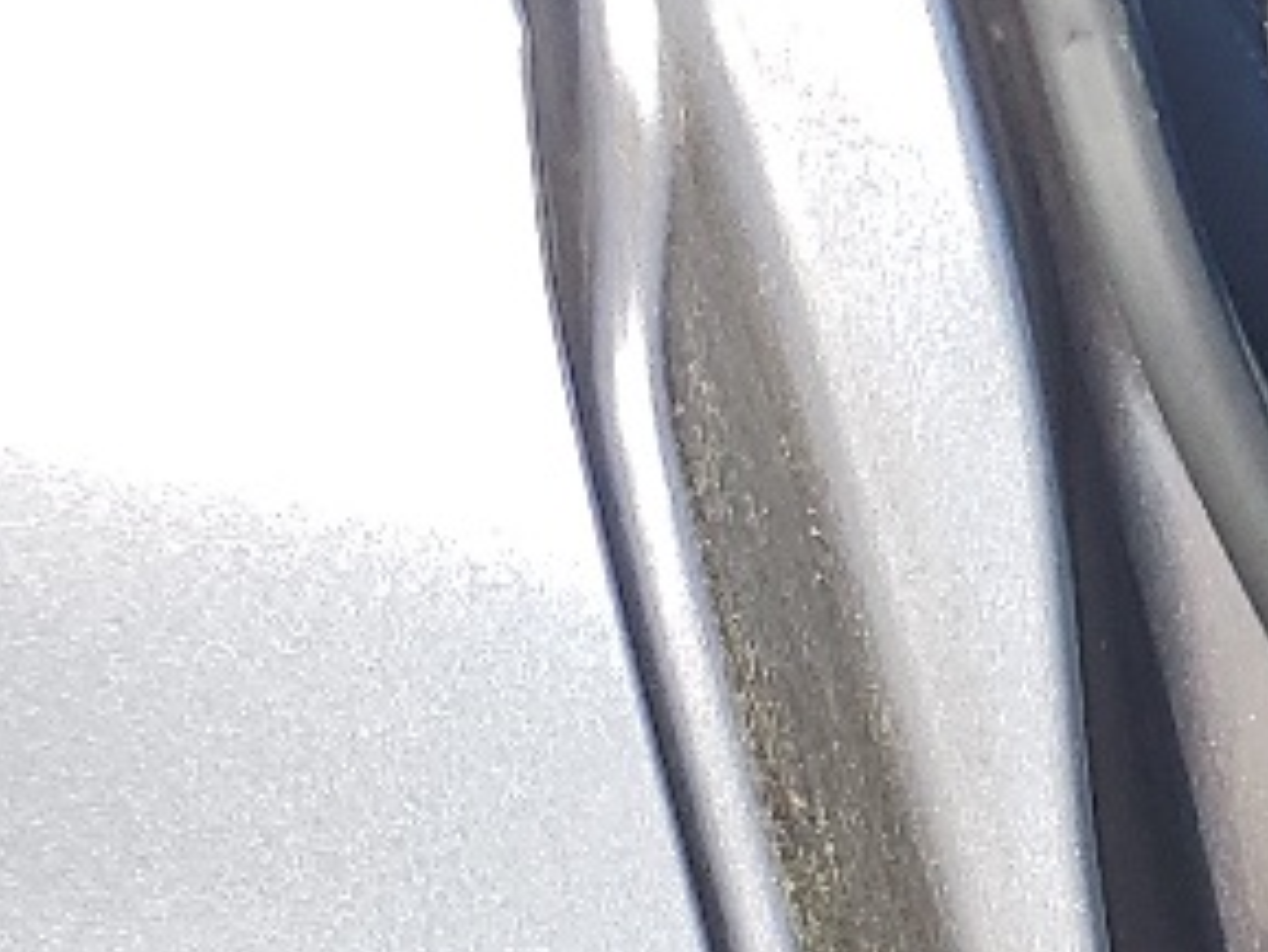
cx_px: 3141
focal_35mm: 144
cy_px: 1180
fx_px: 5277
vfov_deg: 10.1
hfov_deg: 11.2
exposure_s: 1/1429
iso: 50
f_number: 1.5
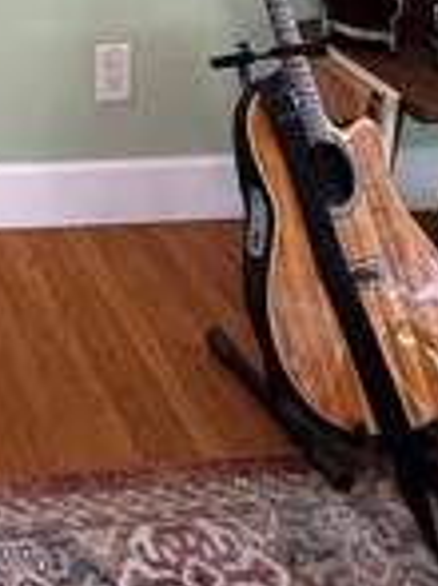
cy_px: -458
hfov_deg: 20.0
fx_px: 1031
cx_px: -255
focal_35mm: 61
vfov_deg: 21.4
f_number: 2.2
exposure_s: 1/60
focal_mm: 2.22
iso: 160
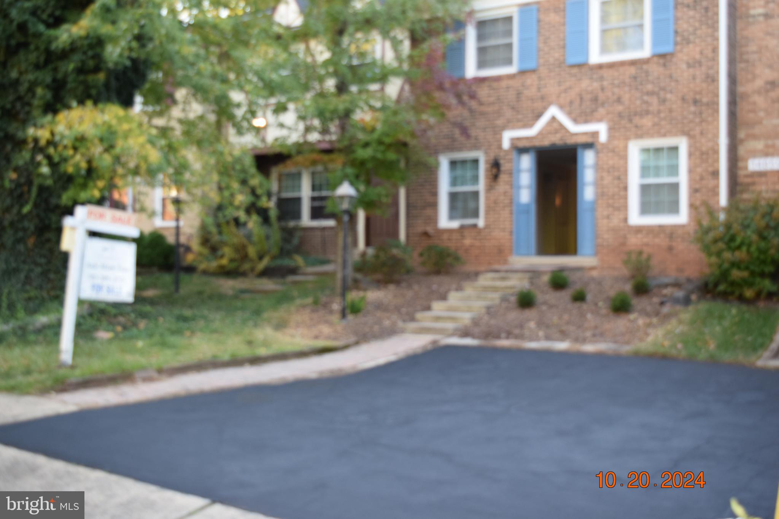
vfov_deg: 33.0
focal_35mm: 40
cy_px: 260
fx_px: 876
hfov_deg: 47.9
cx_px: 390
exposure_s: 1/100
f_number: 5
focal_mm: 27
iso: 400
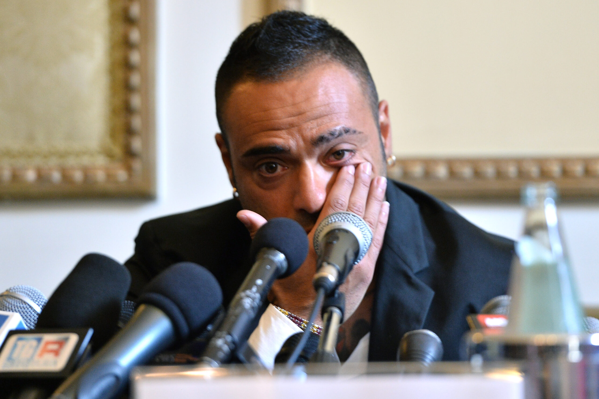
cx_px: 300
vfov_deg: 6.9
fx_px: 3326
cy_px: 200
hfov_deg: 10.3
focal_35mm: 200
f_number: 3.5
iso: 1600
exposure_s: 1/160
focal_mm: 200
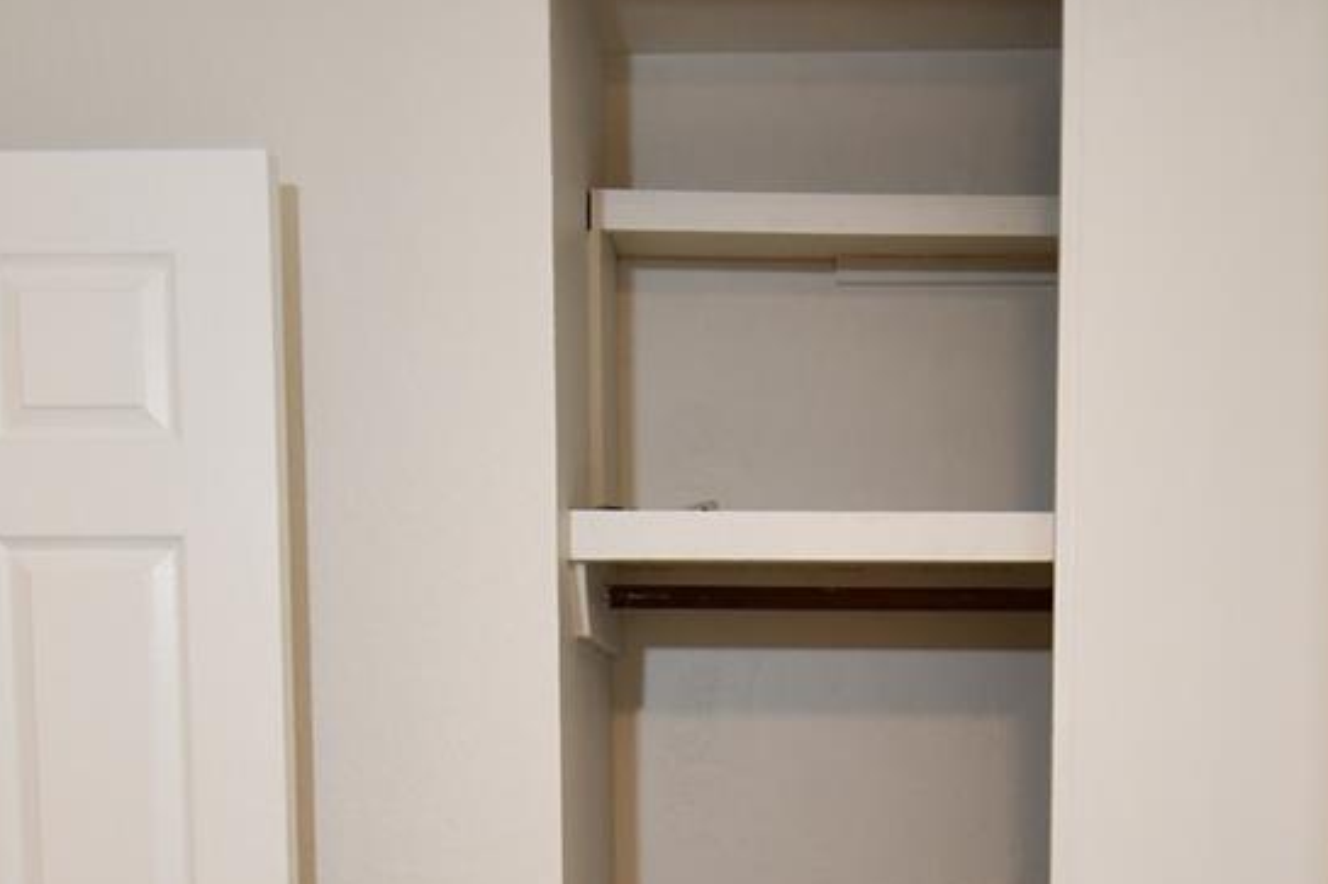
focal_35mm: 44
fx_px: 1623
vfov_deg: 28.9
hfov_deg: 44.4
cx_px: 733
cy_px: 850
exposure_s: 1/60
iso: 500
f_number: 4
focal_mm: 10
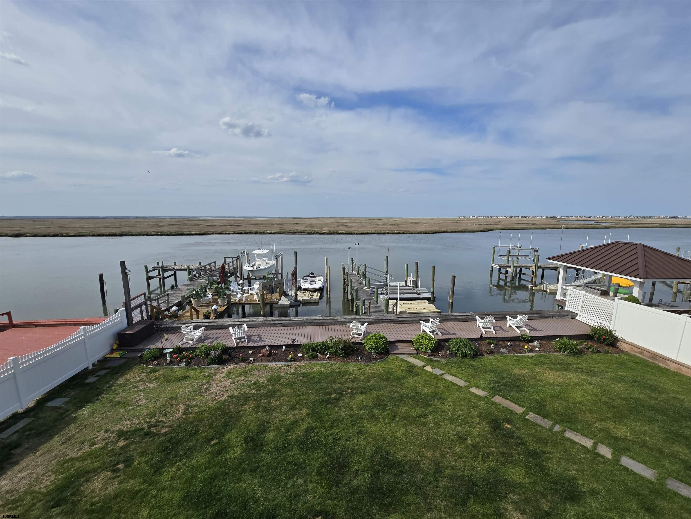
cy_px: 260
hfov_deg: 106.2
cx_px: 346
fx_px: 260
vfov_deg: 89.9
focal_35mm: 13
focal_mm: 2.2
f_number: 2.2
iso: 50
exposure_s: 1/3618
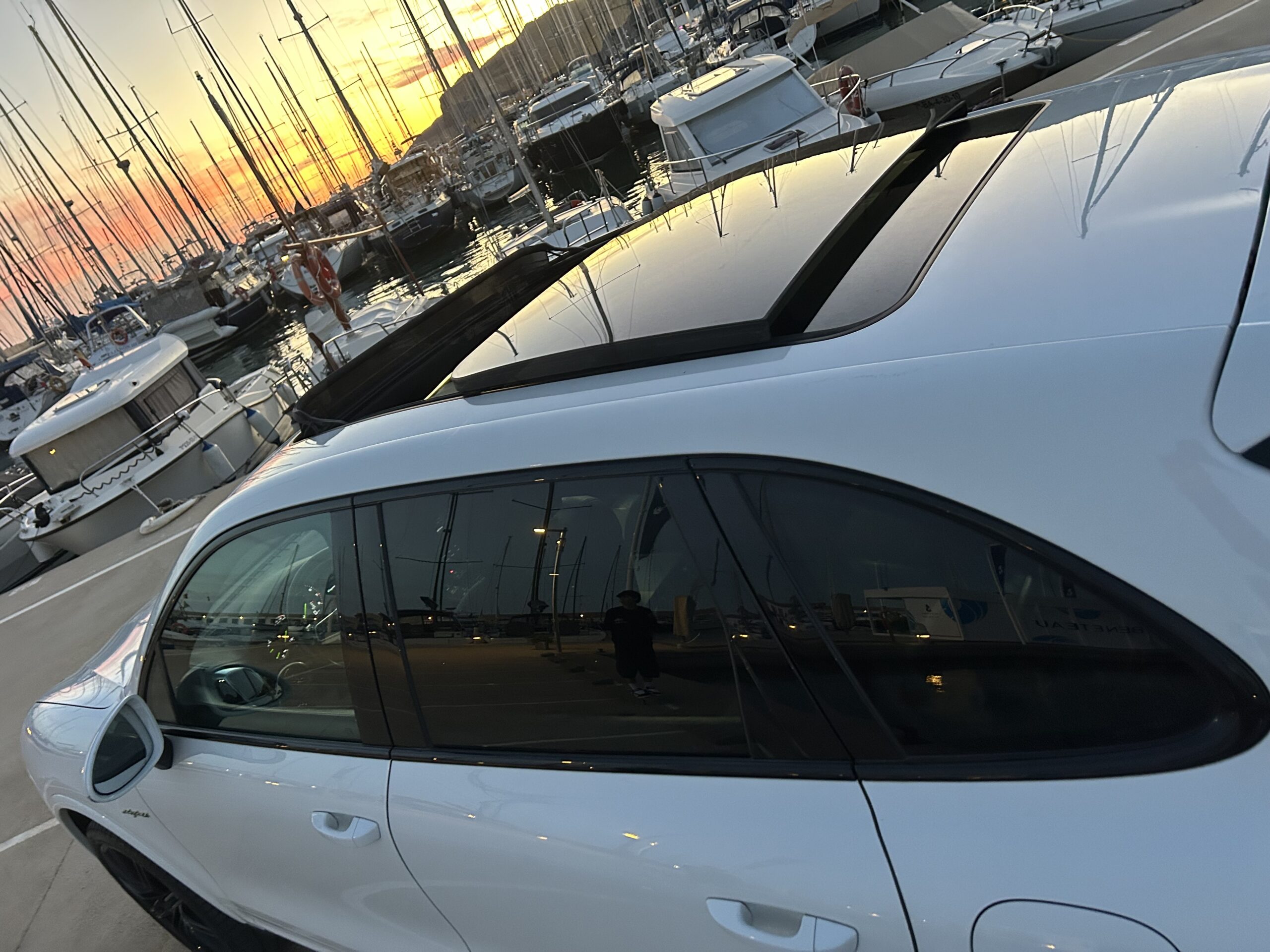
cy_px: 476
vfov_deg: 53.1
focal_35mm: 26
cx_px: 635
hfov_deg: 67.3
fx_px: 954
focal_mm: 5.7
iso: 400
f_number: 1.5
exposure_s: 1/60
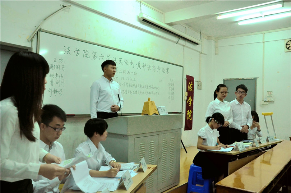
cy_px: 96
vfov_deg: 41.6
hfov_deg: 59.6
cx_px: 146
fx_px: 254
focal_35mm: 32
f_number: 6.3
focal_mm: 21
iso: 2000
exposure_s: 1/100
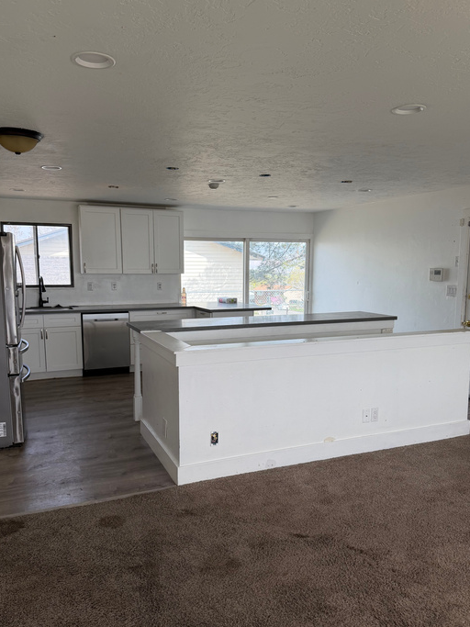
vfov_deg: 65.3
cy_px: 330
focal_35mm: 27
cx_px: 238
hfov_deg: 51.3
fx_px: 489
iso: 100
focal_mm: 6.76
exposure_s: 1/637
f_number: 1.78
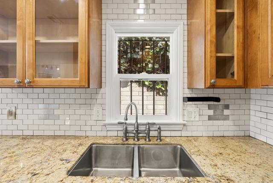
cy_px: 92
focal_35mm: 16
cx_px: 136
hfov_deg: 96.7
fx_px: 121
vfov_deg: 73.9
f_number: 8
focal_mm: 16
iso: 500
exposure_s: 1/4
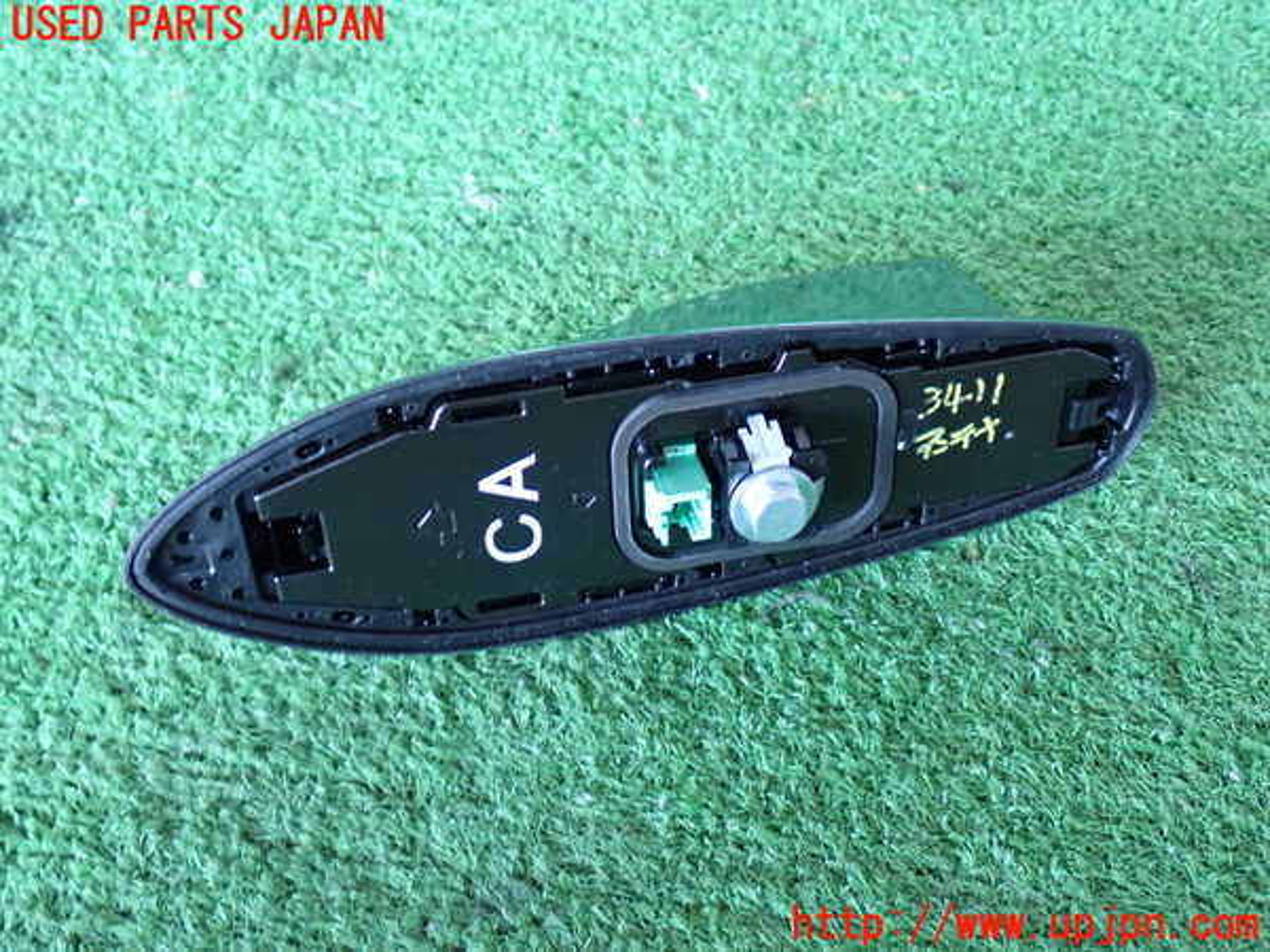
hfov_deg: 49.0
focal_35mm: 38
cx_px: 635
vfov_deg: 37.7
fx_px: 1394
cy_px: 476
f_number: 2.7
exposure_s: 1/30
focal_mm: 6.83
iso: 800
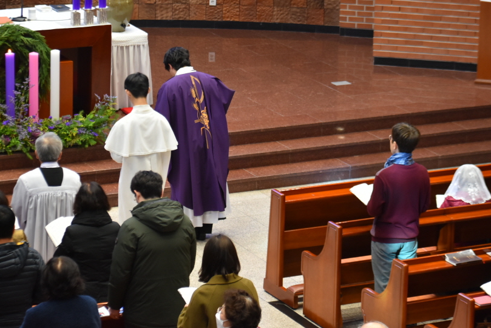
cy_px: 133
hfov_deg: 13.5
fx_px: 2075
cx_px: 254
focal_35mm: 152
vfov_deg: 9.0
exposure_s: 1/60
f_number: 4.8
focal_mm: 82
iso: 900
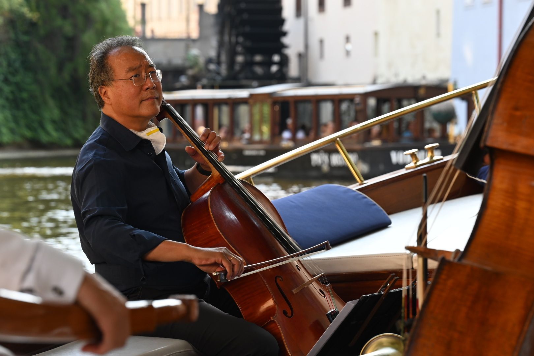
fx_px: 1854
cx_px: 267
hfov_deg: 16.4
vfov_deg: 11.0
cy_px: 178
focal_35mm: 125
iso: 800
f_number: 7.1
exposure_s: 1/250
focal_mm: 125
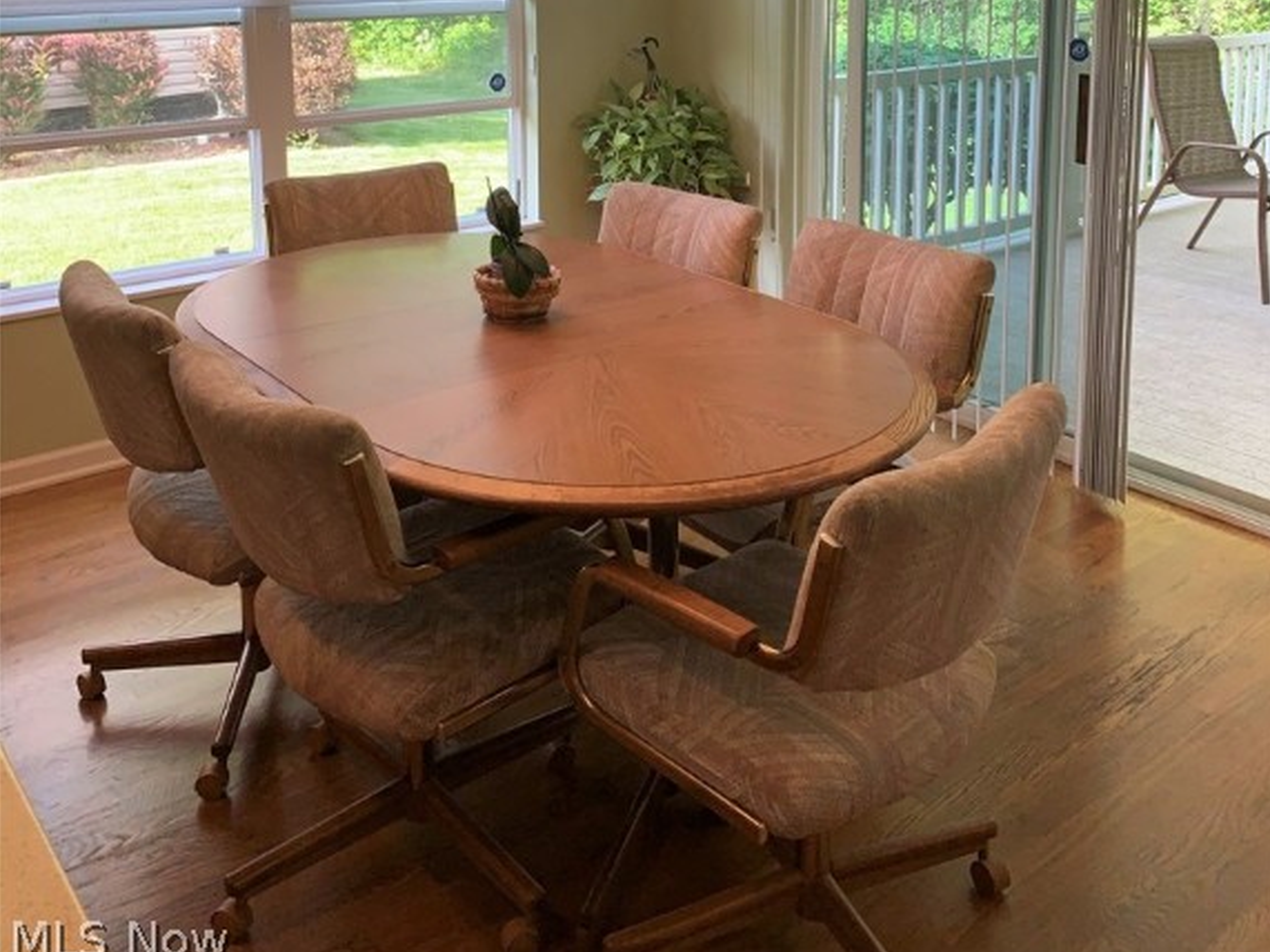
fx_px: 1284
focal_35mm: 35
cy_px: 122
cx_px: 638
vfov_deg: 38.3
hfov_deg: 52.6
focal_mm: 4.25
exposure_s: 1/120
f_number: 1.8
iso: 80
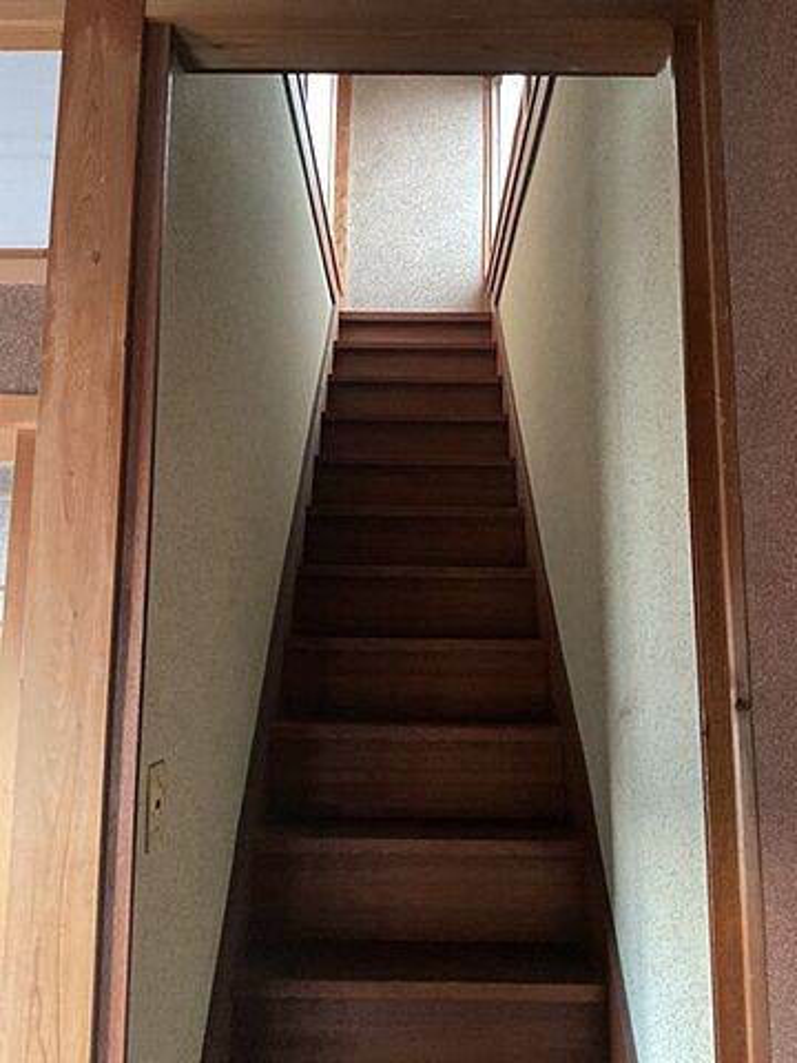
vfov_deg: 61.7
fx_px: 890
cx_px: 398
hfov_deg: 48.2
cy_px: 532
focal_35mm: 29
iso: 500
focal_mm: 3
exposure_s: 1/30
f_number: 1.8
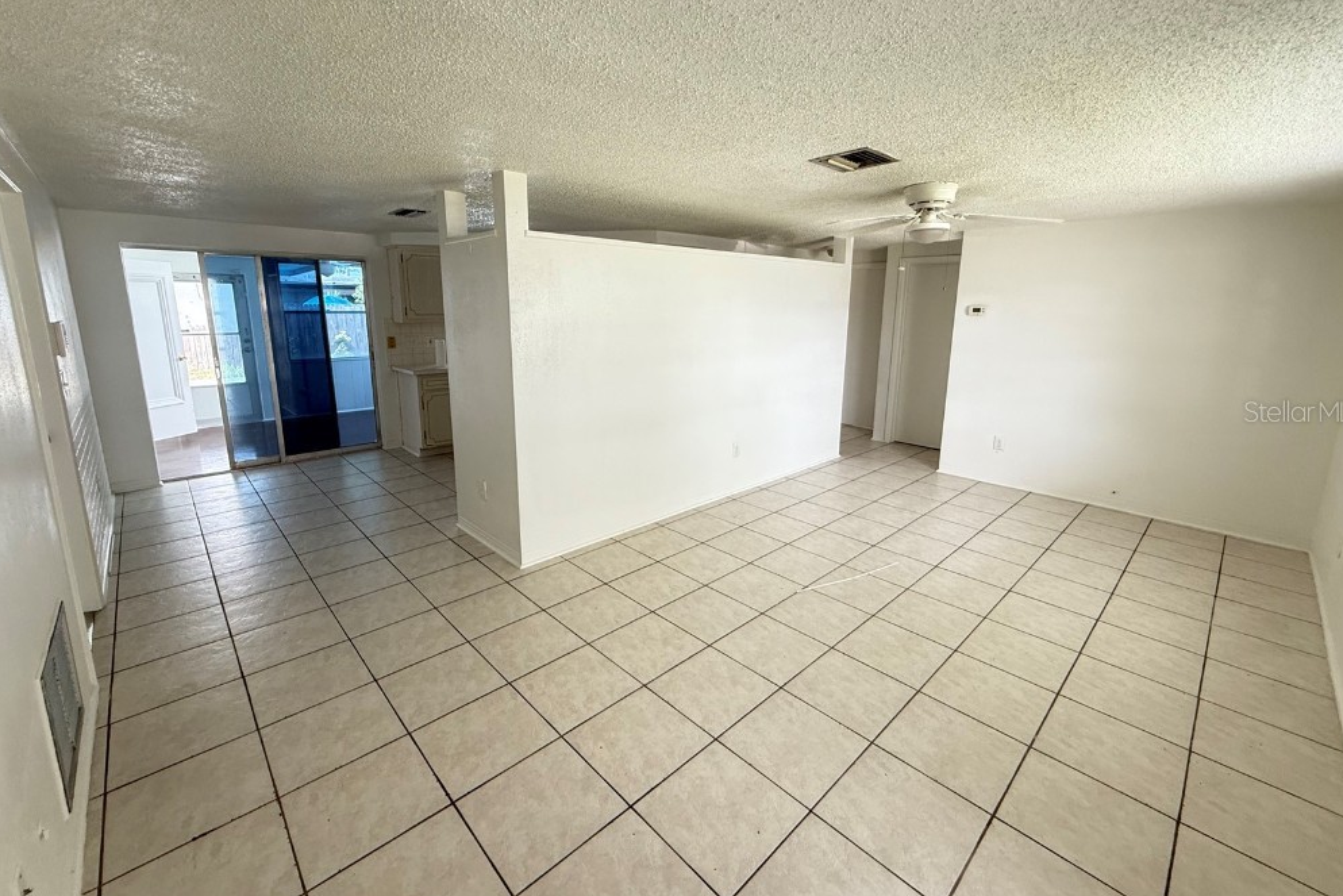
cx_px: 680
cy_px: 411
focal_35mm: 15
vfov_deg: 77.2
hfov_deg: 100.4
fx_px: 560
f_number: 2.2
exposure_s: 1/99
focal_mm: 2.22
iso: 200
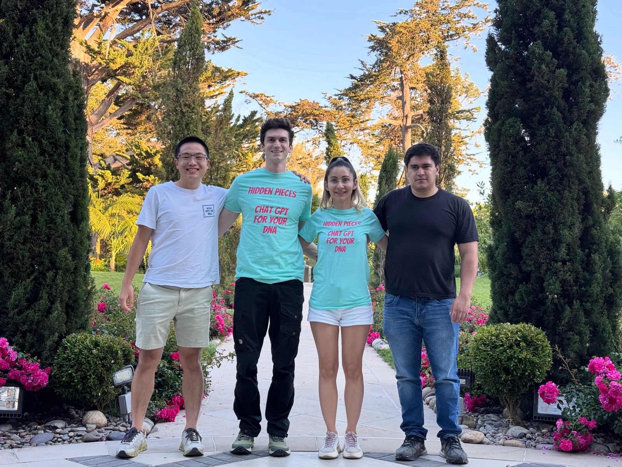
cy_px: 234
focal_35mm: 48
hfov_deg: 39.7
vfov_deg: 30.3
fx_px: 862
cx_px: 311
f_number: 1.78
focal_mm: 6.76
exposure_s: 1/209
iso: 64
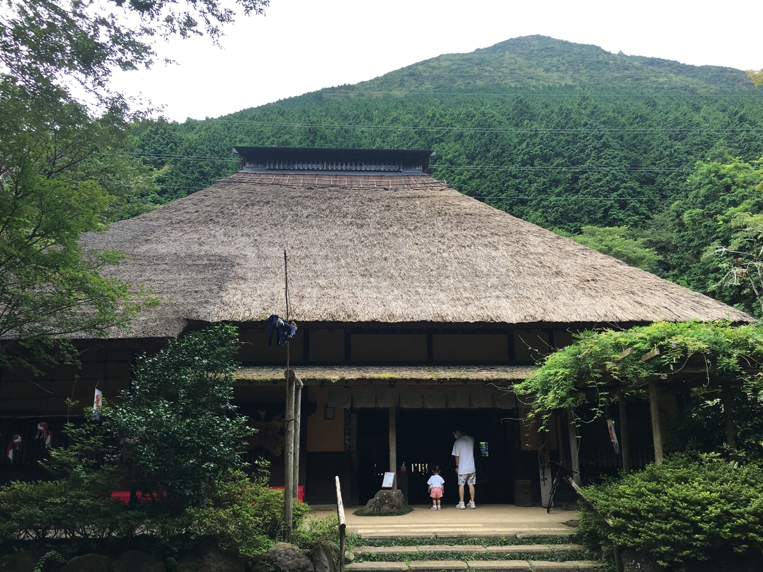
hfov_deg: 61.7
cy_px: 286
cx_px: 382
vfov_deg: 48.2
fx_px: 639
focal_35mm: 29
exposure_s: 1/217
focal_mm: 4.15
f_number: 2.2
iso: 25
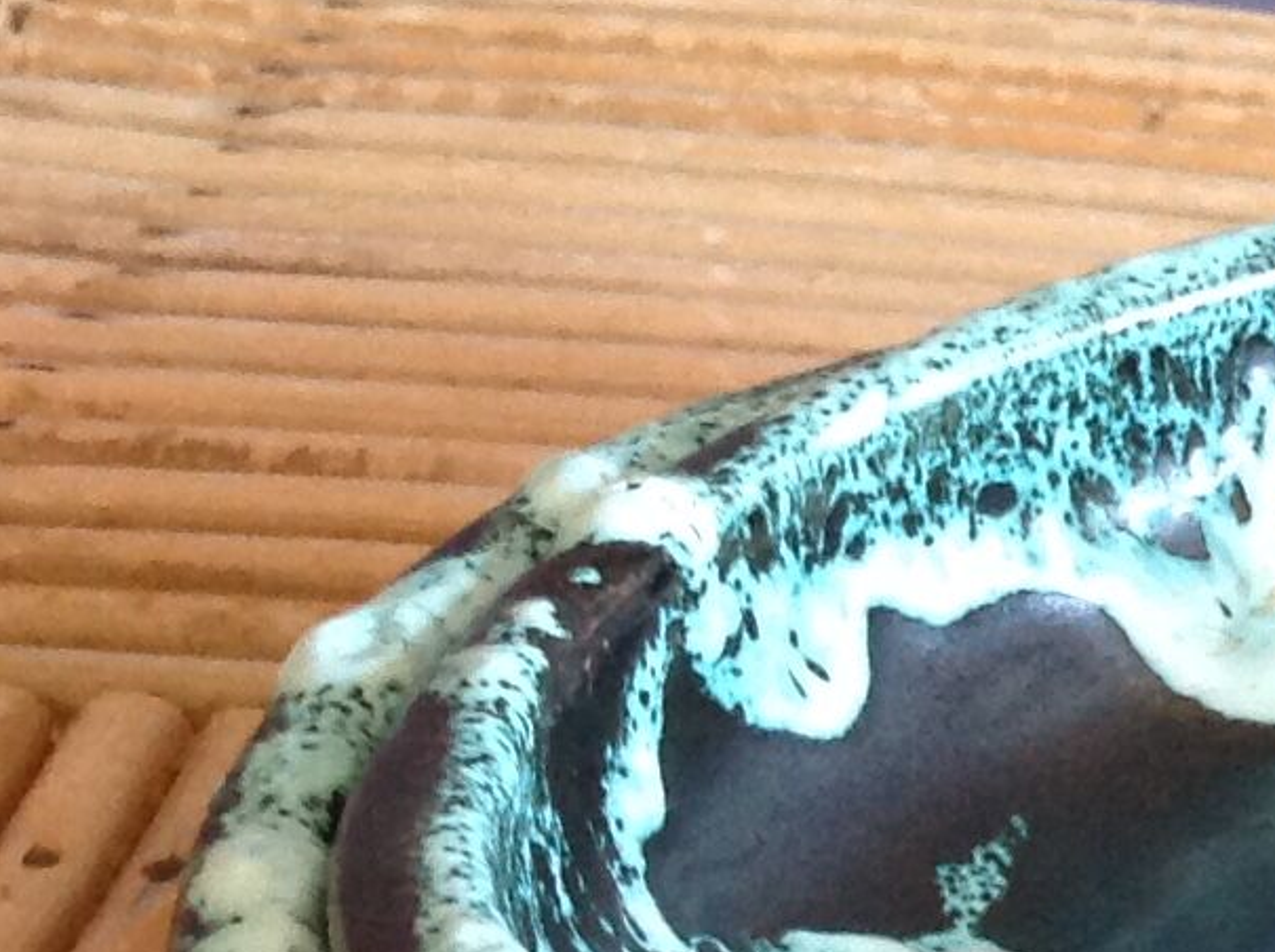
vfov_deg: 9.8
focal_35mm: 150
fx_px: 5517
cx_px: 2554
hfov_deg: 11.8
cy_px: 847
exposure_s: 1/15
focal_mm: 4.28
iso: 160
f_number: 2.4
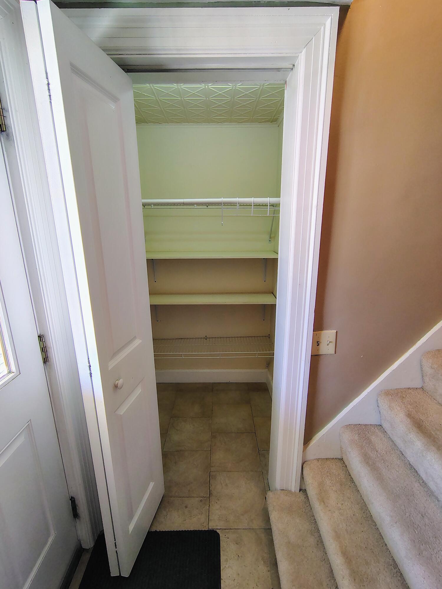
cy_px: 294
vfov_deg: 94.5
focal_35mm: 16
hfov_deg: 78.1
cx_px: 221
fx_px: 272
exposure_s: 1/60
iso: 451
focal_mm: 2.13
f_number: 2.2
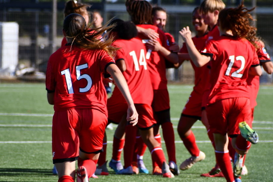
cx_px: 150
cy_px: 89
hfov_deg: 3.7
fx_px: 4210
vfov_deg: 2.5
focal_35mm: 555
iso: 180
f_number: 8
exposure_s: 1/500
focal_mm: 300
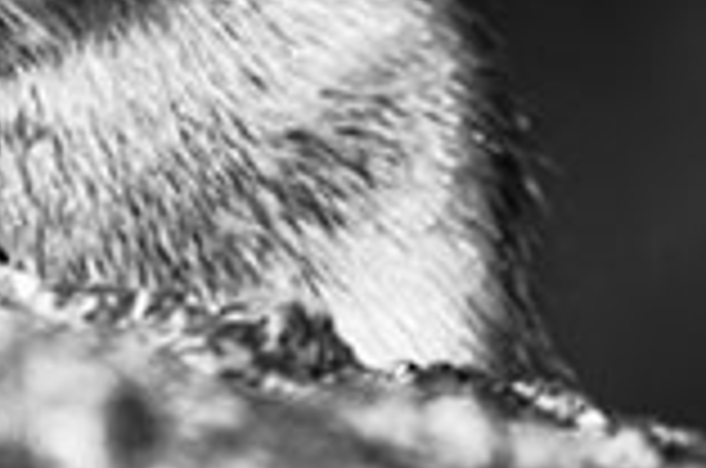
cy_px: -250
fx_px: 74899
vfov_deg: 0.4
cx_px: -346
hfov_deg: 0.5
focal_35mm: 3827
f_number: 13
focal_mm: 1200
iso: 1250
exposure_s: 1/1250
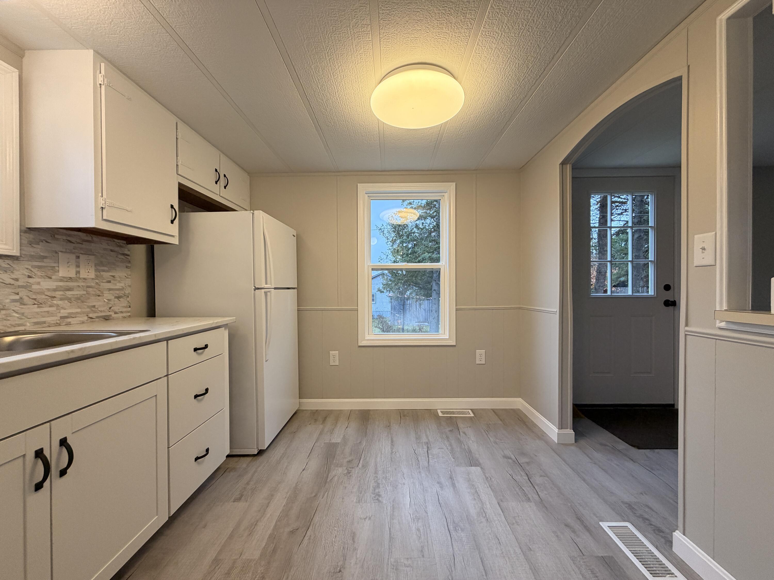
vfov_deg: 85.7
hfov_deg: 102.1
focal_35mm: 14
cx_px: 387
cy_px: 290
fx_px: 313
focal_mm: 2.22
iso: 200
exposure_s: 1/120
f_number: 2.2
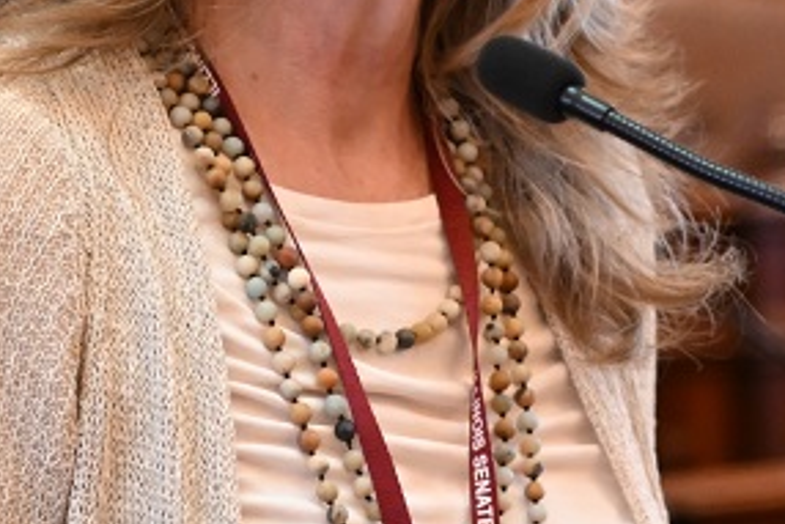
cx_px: 568
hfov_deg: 8.7
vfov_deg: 5.9
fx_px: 5127
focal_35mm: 235
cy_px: 269
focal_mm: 56
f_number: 2.8
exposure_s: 1/200
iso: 3200
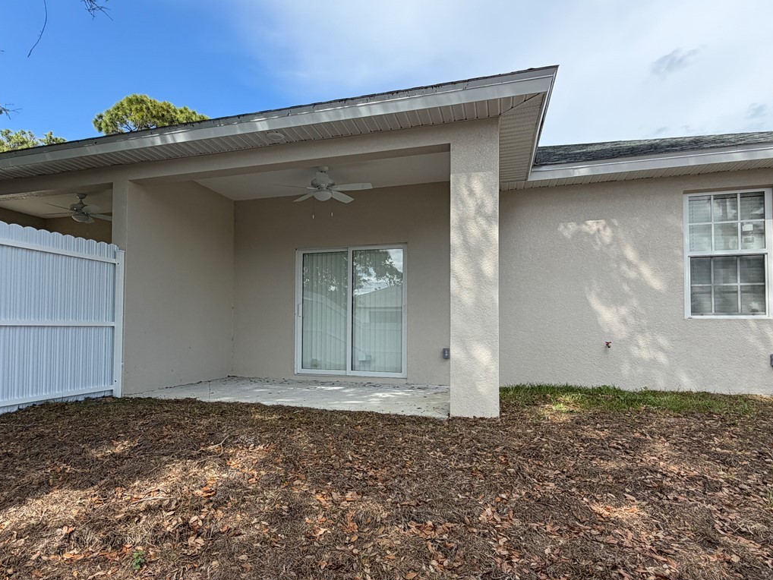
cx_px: 334
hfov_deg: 76.0
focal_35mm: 22
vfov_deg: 61.0
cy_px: 316
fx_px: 491
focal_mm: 2.22
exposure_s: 1/770
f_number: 2.2
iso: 32
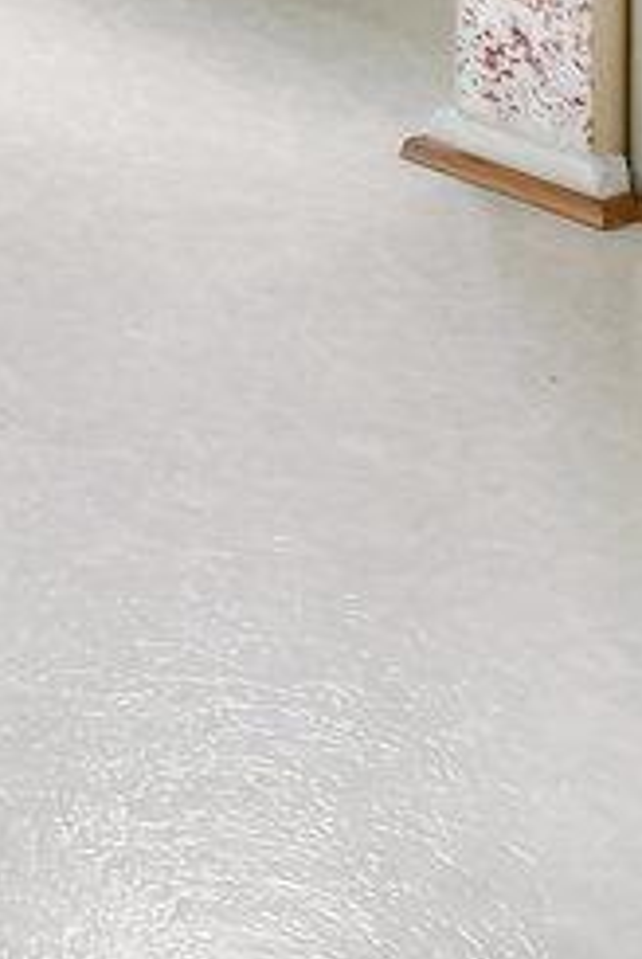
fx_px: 3788
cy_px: -1305
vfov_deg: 11.9
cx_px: -1762
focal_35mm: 142
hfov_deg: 7.5
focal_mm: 17
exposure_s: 1/60
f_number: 8
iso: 400
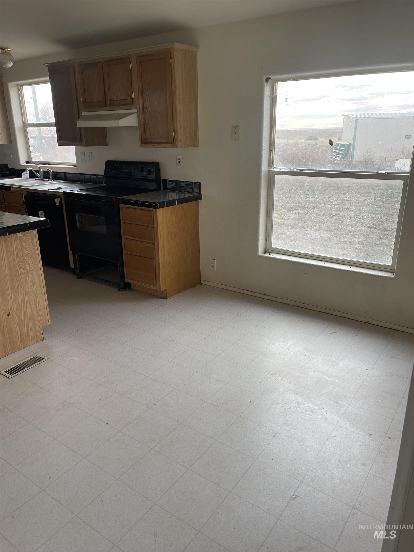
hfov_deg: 54.9
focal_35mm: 25
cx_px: 207
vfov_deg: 69.4
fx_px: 399
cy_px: 276
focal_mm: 5.1
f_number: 1.6
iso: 32
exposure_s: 1/267
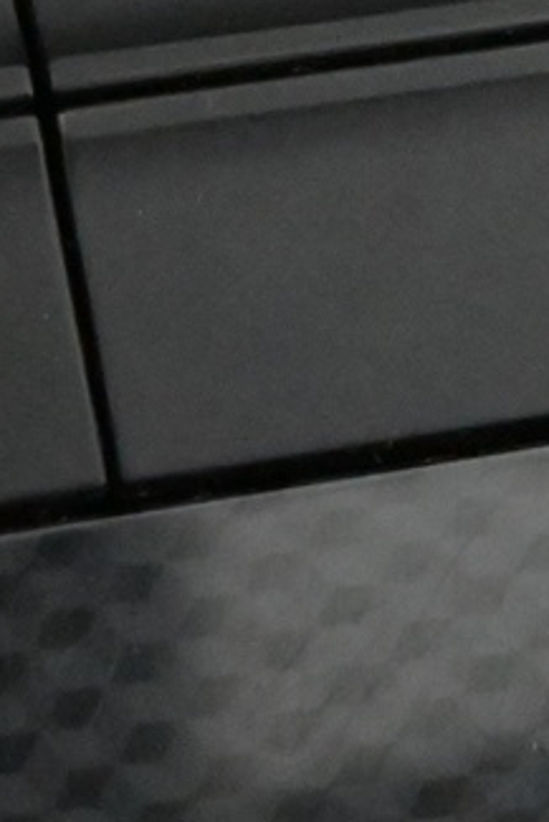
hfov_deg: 5.1
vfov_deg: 7.6
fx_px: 6146
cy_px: -23
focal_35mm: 269
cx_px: 848
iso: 8000
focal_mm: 36
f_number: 5.3
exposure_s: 1/60
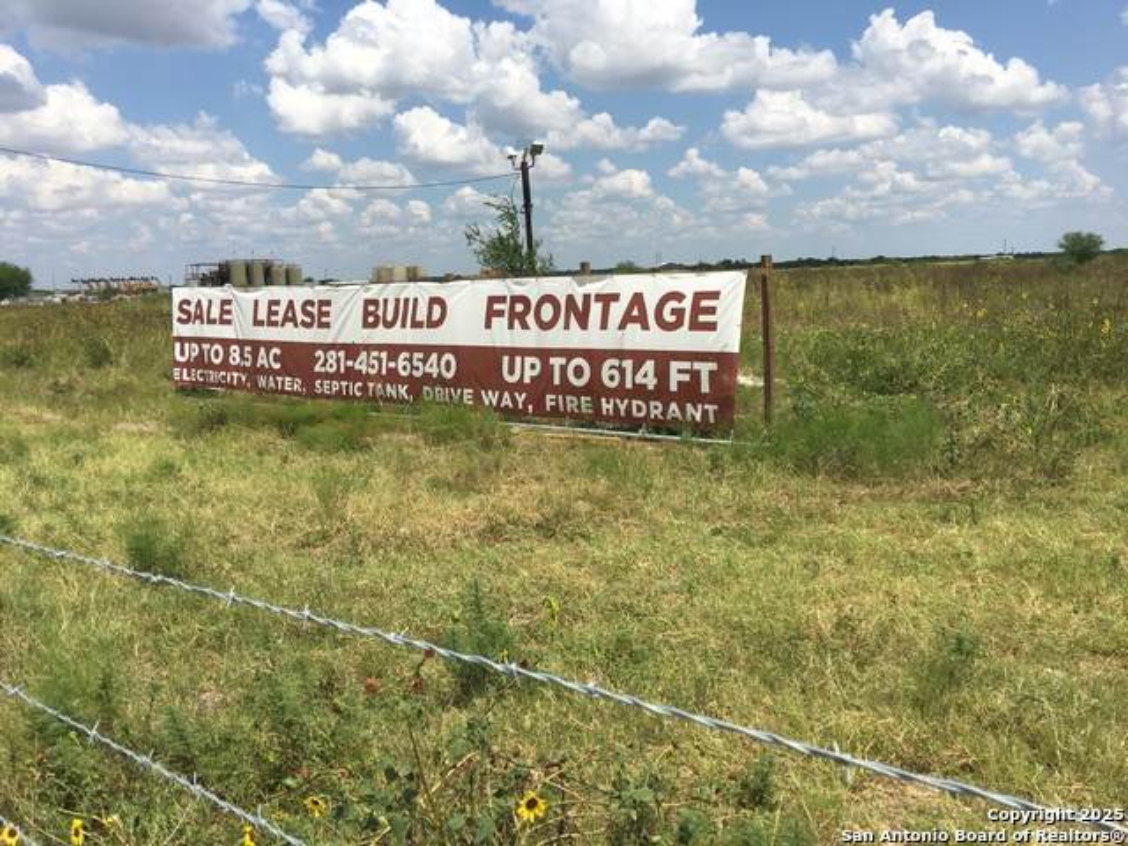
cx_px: 564
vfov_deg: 48.2
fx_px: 945
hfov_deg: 61.7
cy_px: 423
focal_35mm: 29
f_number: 2.2
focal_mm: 4.15
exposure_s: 1/2564
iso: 25
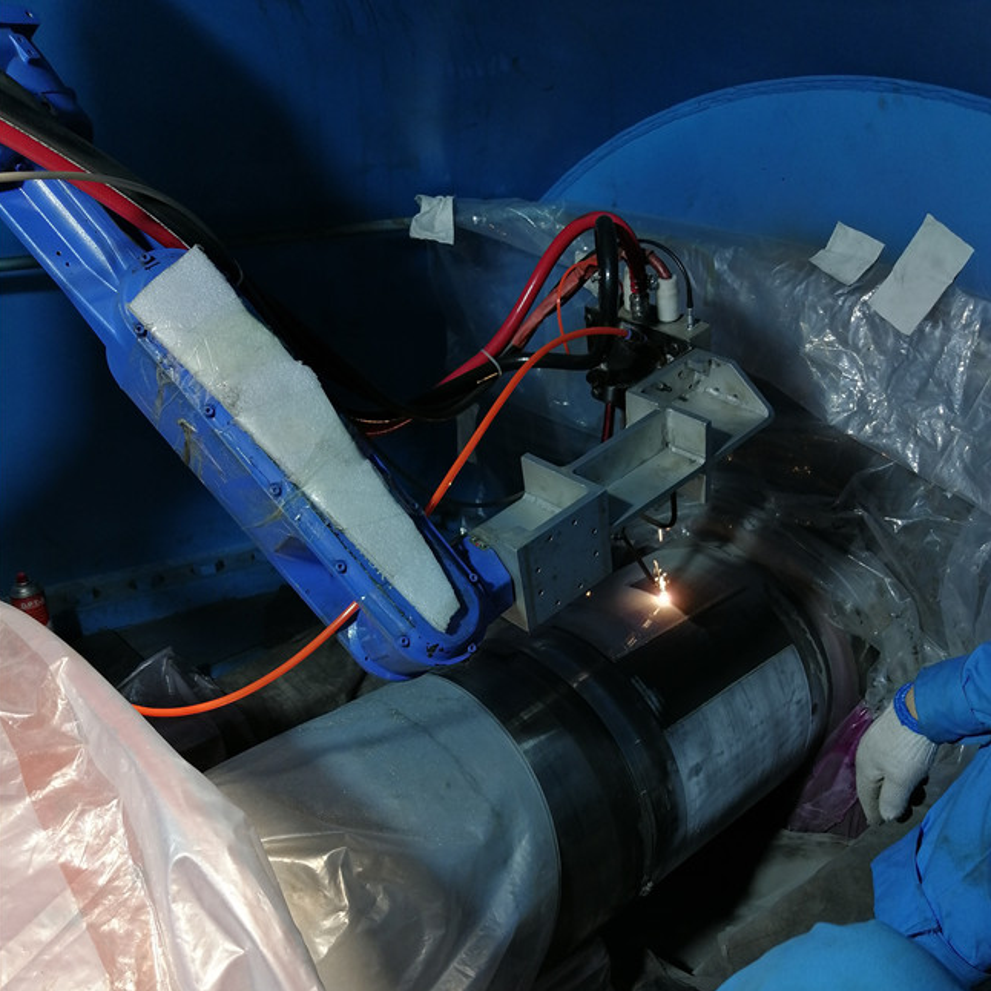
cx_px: 496
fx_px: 1036
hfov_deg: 51.1
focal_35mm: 32
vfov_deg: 50.4
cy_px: 640
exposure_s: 1/50
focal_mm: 3.88
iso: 50
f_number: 1.8
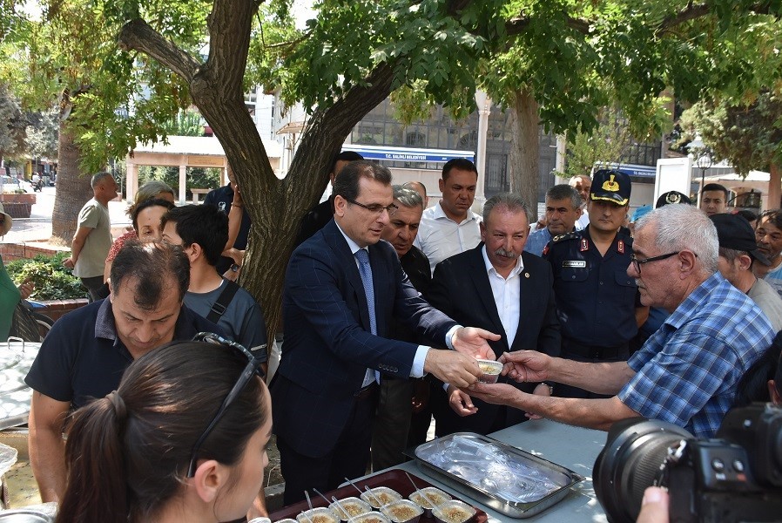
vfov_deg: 48.0
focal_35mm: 27
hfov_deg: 67.3
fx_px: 587
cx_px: 391
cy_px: 262
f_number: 8
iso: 800
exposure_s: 1/400
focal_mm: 18
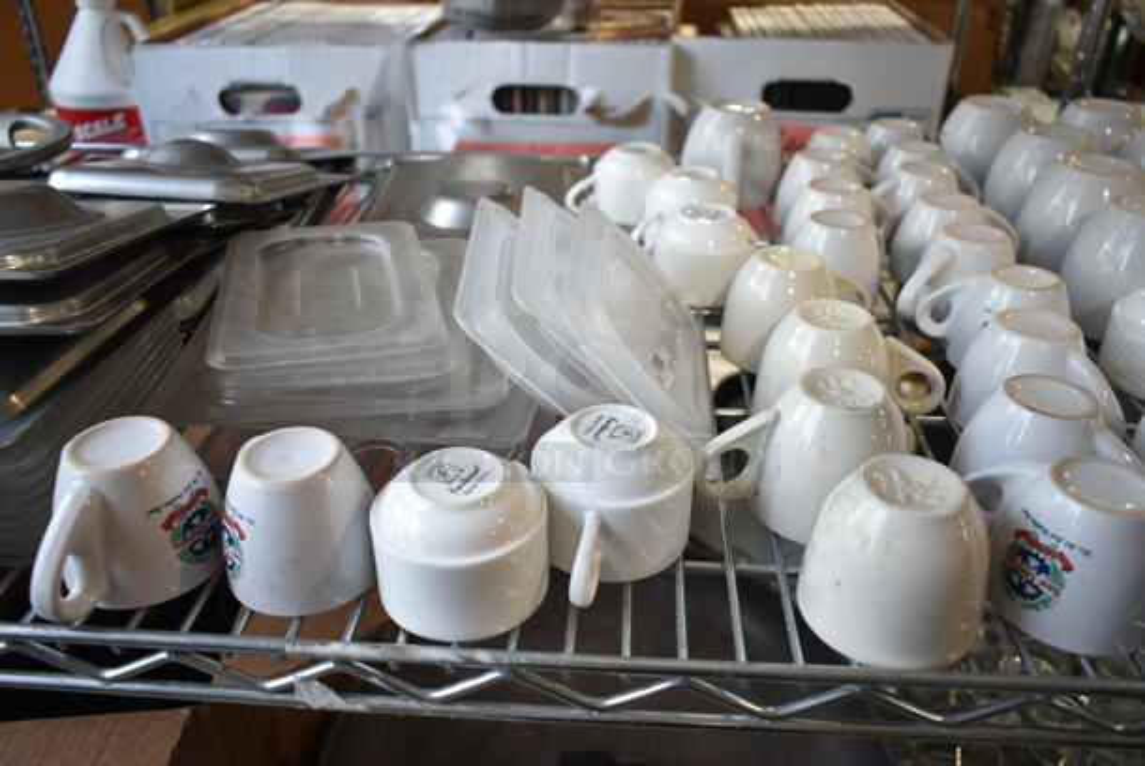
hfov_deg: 61.9
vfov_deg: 43.7
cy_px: 383
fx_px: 955
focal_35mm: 30
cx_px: 572
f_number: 3.5
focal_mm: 20
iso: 220
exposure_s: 1/60
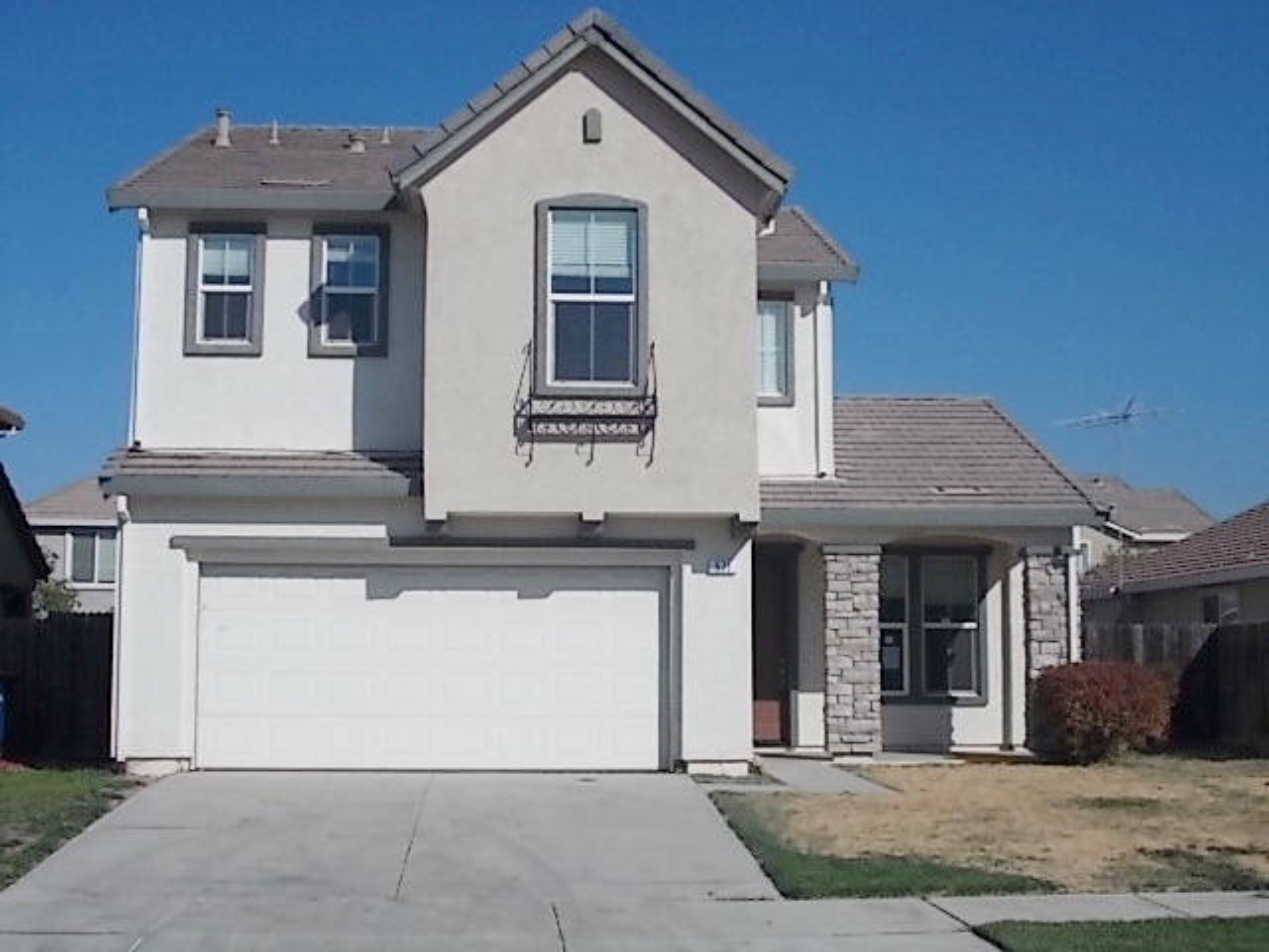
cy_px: 476
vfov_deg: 29.1
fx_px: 1833
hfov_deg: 38.2
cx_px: 634
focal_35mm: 50
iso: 80
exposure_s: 1/320
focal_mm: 9
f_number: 11.3
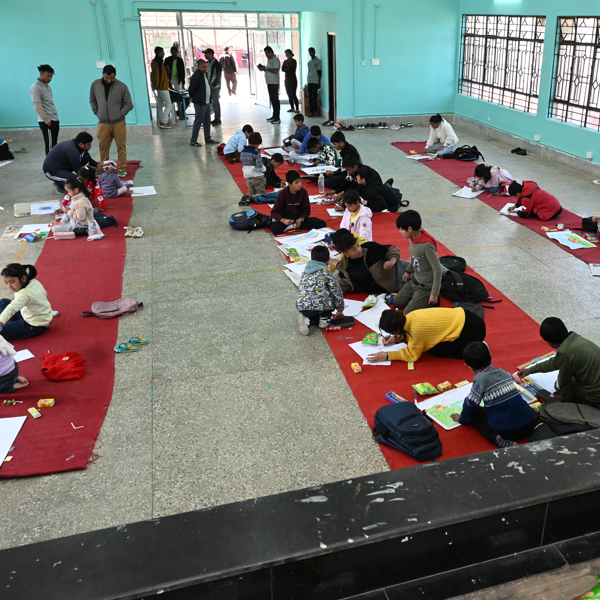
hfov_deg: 49.0
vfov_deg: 49.7
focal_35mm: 33
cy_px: 287
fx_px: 647
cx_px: 393
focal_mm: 16
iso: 640
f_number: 5.6
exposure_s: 1/100
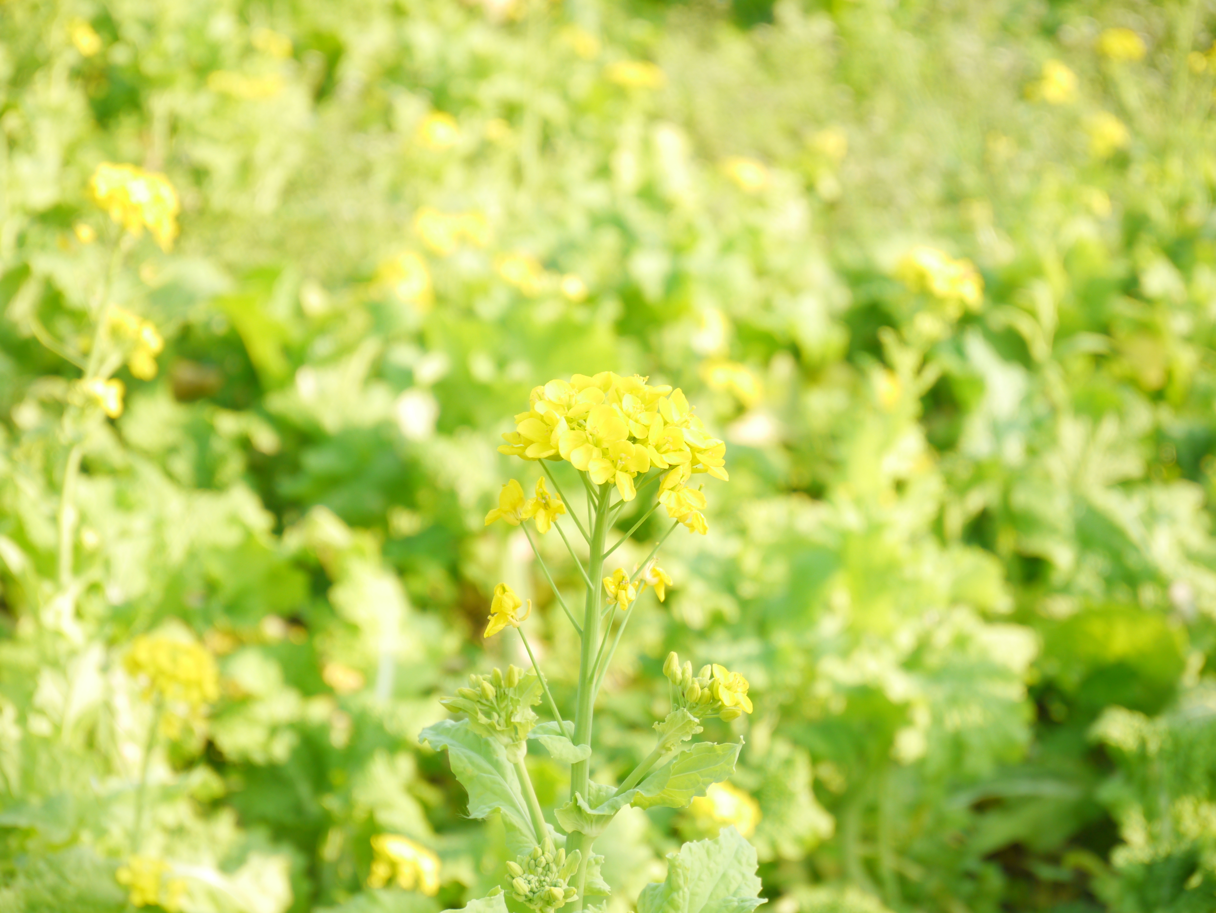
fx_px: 2952
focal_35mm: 84
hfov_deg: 23.3
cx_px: 608
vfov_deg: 17.6
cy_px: 456
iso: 160
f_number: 5.6
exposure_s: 1/160
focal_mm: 42
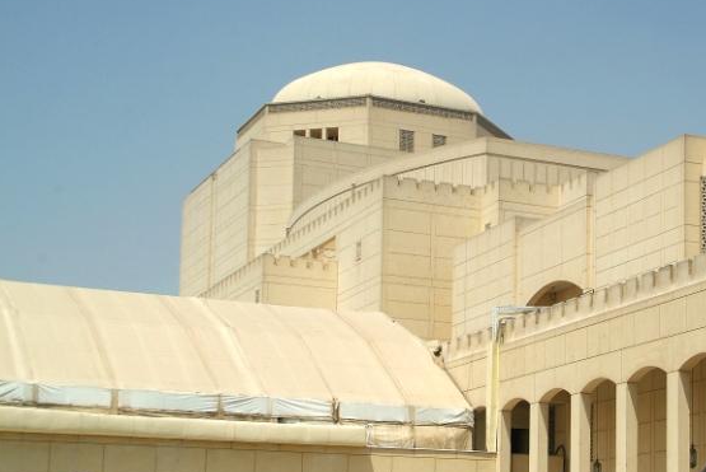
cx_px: 627
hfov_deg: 27.1
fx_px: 1413
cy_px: 376
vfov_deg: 18.8
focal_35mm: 72
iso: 100
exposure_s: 1/125
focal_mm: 26
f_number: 6.7
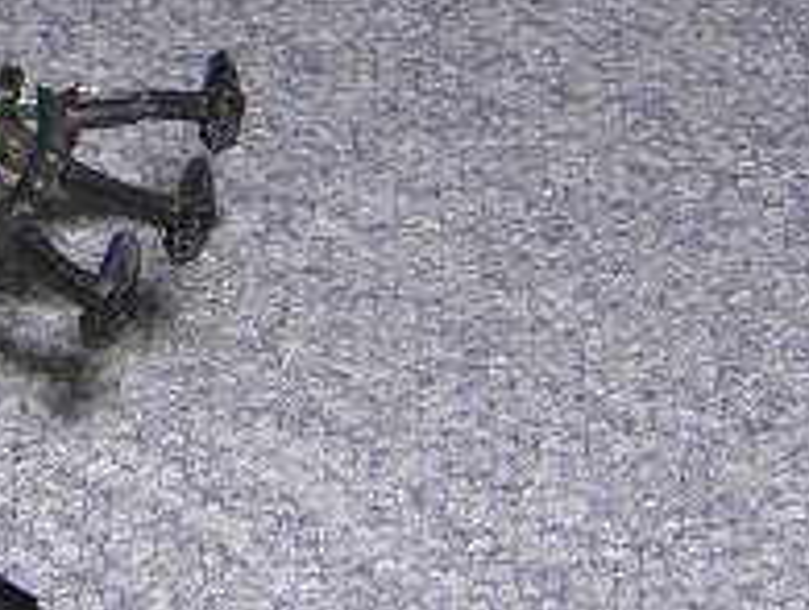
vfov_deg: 7.3
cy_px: -83
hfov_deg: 9.7
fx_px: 4753
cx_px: 37
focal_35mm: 203
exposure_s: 1/60.1
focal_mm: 8.1
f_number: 3.4
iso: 100
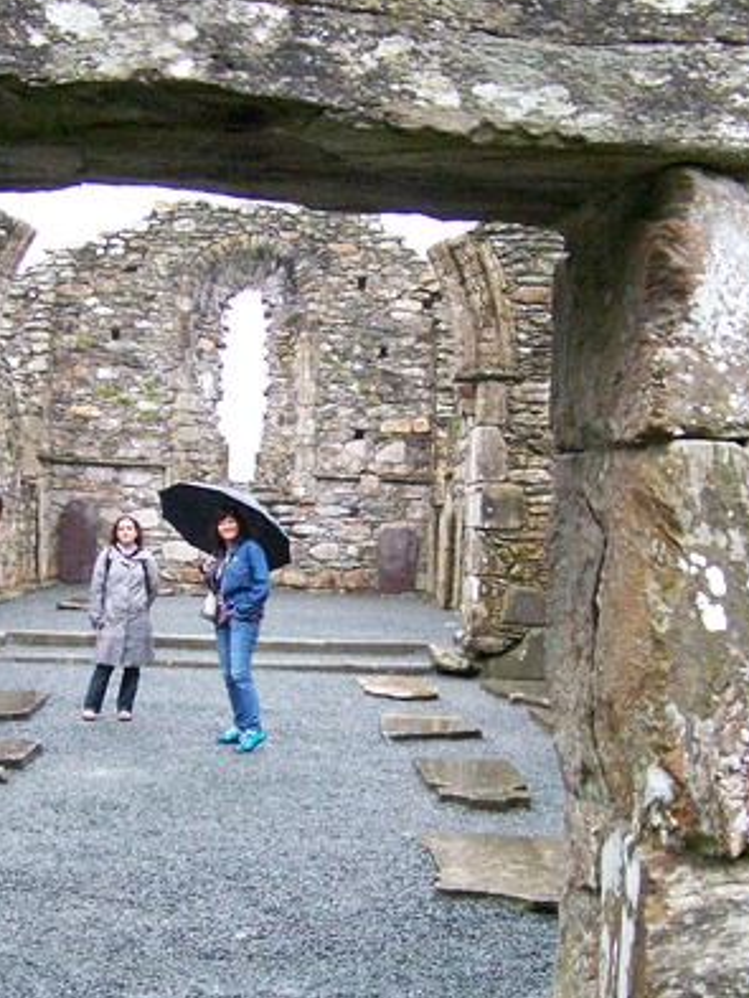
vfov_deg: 33.1
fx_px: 1672
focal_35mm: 58
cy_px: 599
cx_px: 262
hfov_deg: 25.1
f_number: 2.8
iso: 400
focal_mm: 6.3
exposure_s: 1/160
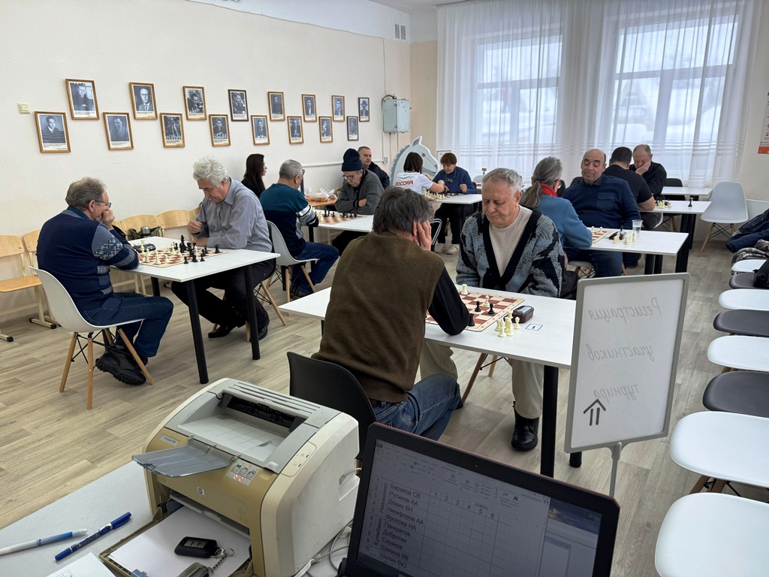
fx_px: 533
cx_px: 384
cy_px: 288
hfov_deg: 71.6
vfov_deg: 56.8
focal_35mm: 24
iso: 64
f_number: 1.78
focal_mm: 6.76
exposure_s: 1/100
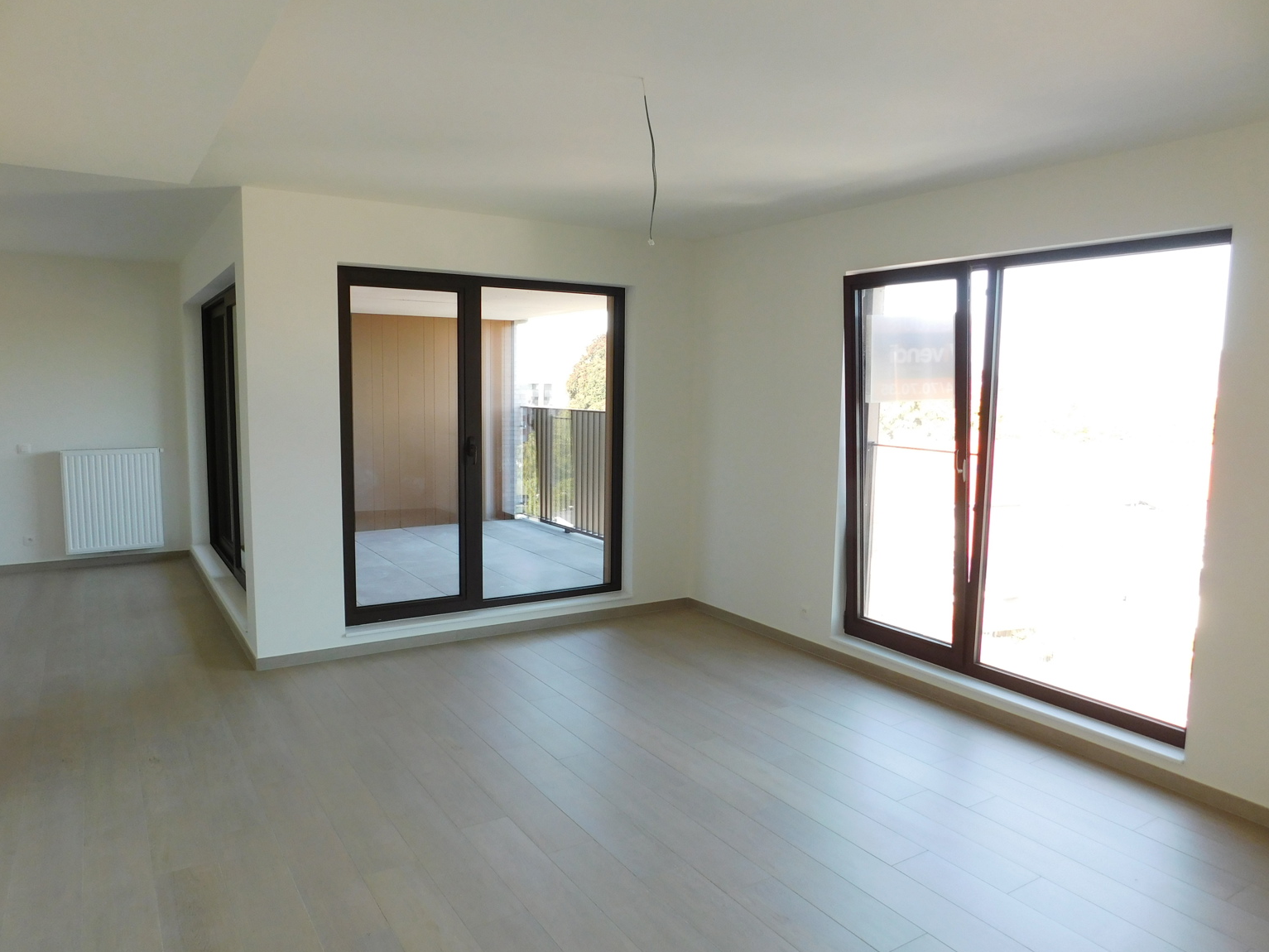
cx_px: 646
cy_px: 479
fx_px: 880
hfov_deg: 71.6
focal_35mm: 24
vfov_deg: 56.8
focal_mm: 4
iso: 125
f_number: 3
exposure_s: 1/60
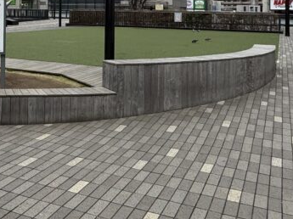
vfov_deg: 26.2
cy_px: -11
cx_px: 15
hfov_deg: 34.3
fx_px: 440
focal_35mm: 52
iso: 50
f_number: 2.2
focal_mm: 2.22
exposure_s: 1/2083
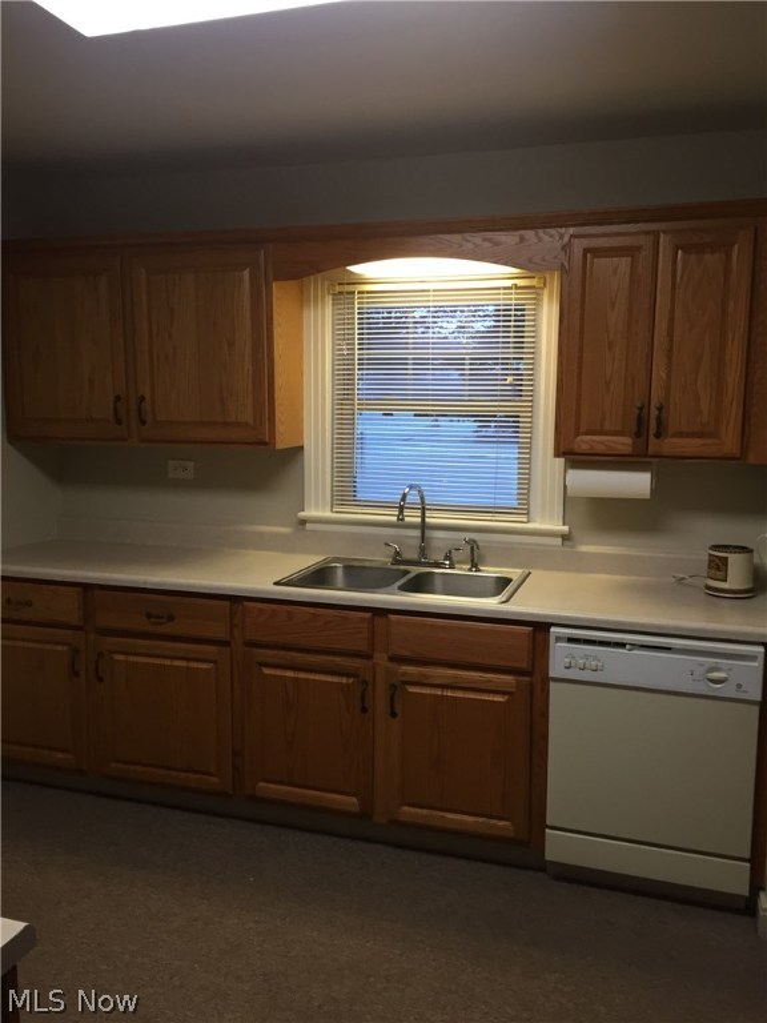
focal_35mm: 29
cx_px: 384
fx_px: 857
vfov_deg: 61.7
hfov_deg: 48.2
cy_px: 512
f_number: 2.2
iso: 80
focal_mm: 4.15
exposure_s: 1/30
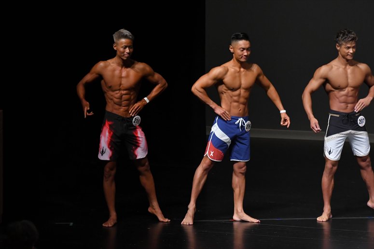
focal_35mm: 285
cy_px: 124
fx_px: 2959
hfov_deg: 7.2
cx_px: 187
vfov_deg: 4.8
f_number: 5.6
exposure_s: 1/400
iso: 4000
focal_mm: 190
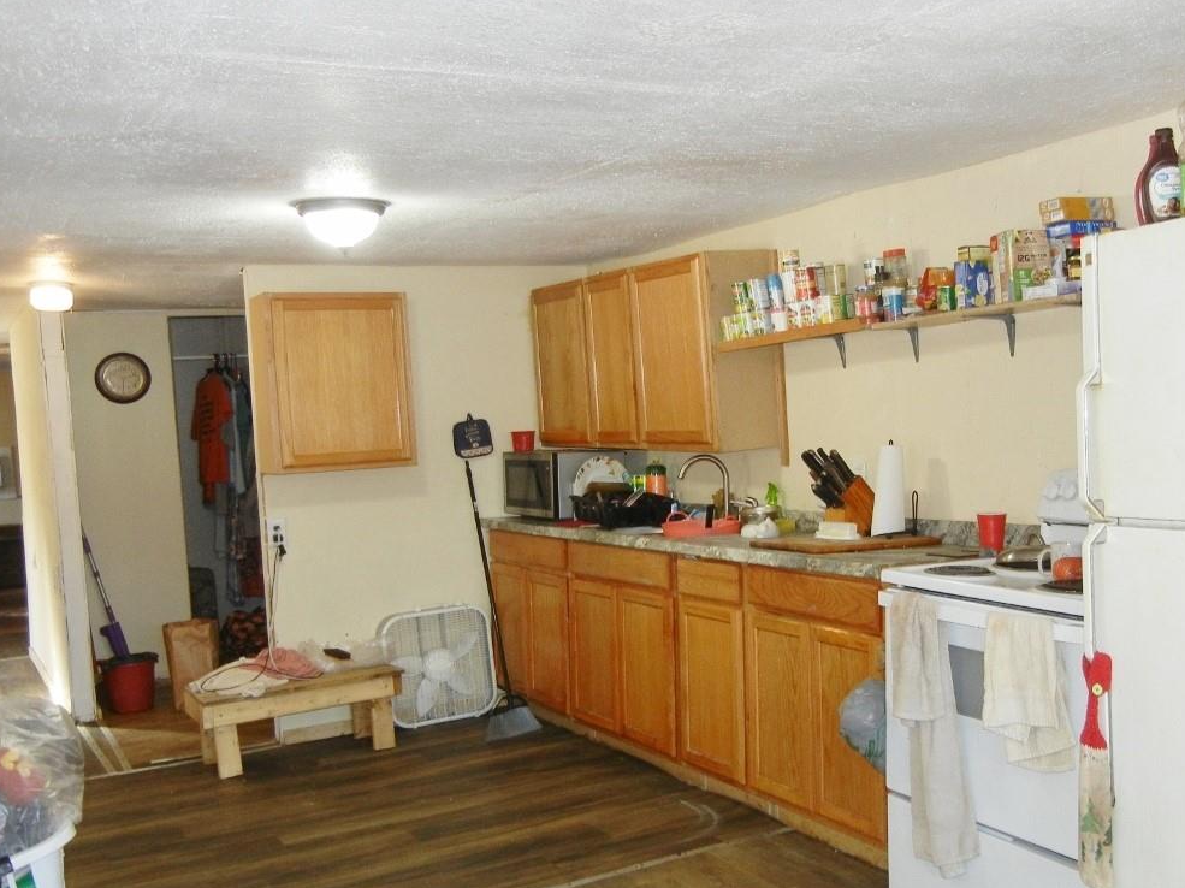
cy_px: 468
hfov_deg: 47.6
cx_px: 719
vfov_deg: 36.8
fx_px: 1335
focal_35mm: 39
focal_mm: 5.4
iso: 200
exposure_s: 1/30
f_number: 3.5
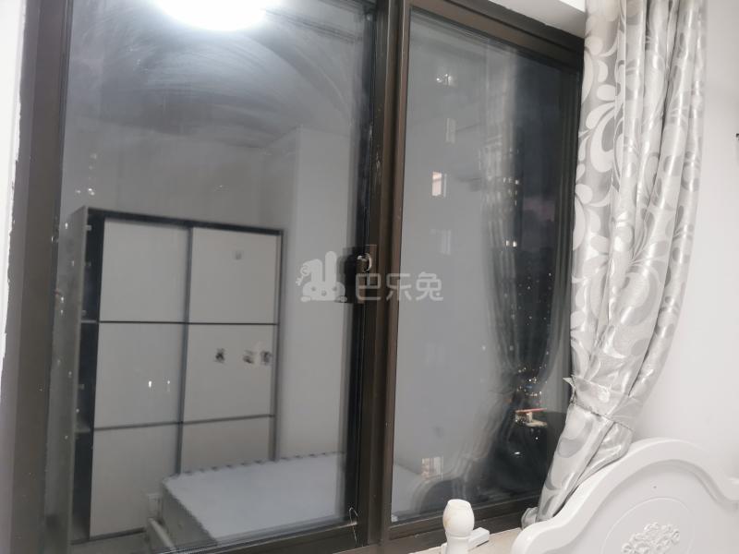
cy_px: 277
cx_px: 370
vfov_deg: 51.4
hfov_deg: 65.3
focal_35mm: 27
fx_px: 576
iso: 200
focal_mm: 5.56
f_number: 1.6
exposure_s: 1/50
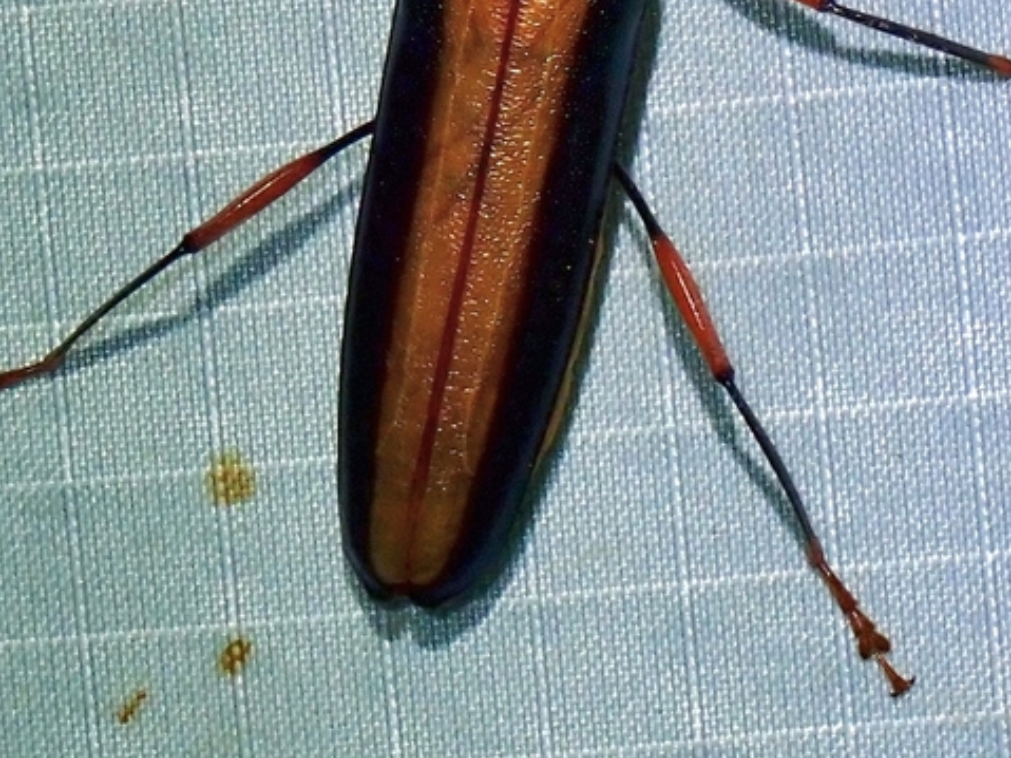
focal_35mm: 238
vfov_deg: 6.2
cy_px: -96
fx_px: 6949
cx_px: 530
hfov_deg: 8.3
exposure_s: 1/320
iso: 200
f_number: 6.3
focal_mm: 18
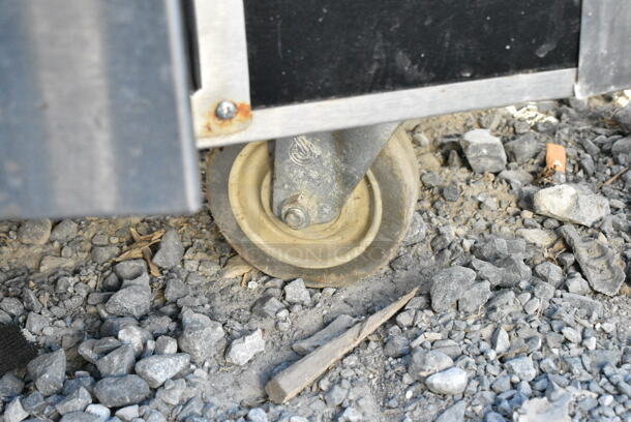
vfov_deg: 19.0
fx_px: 1263
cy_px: 211
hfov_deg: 28.0
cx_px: 316
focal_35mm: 72
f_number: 10
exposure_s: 1/400
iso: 6400
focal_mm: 48
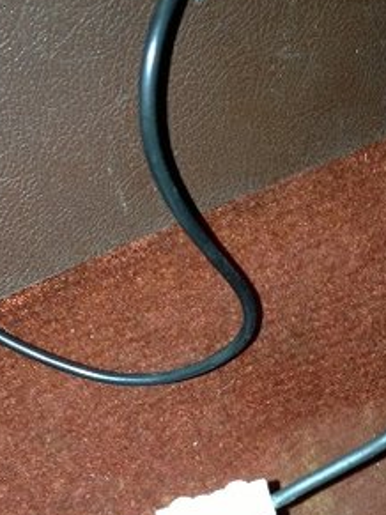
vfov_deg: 24.8
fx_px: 1146
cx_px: 285
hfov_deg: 19.0
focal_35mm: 77
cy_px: 427
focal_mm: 4.28
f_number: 2.4
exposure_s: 1/16
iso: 100
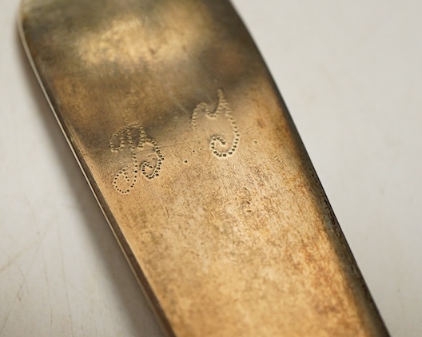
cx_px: 181
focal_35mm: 72
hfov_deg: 26.4
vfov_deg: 21.2
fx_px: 899
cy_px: 158
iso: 1250
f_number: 3.5
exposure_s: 1/125
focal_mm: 30
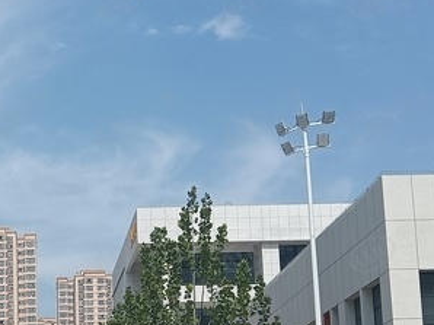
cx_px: -29
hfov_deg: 23.1
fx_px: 1002
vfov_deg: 17.9
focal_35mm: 80
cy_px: 342
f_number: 1.9
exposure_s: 1/1572
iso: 105
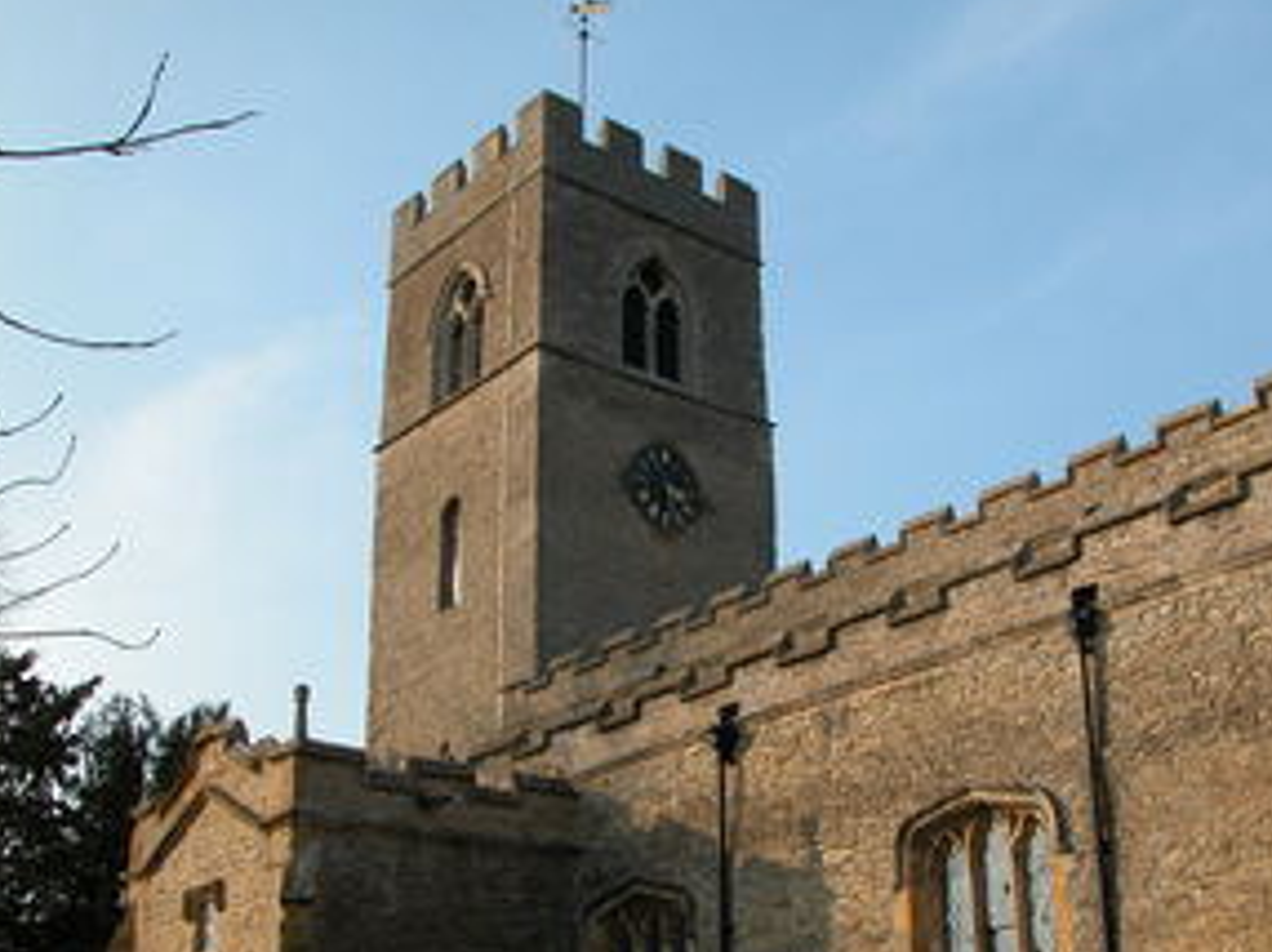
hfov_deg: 38.9
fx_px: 1799
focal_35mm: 49
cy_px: 645
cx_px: 716
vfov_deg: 29.4
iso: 100
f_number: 5.6
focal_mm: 8.9
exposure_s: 1/276
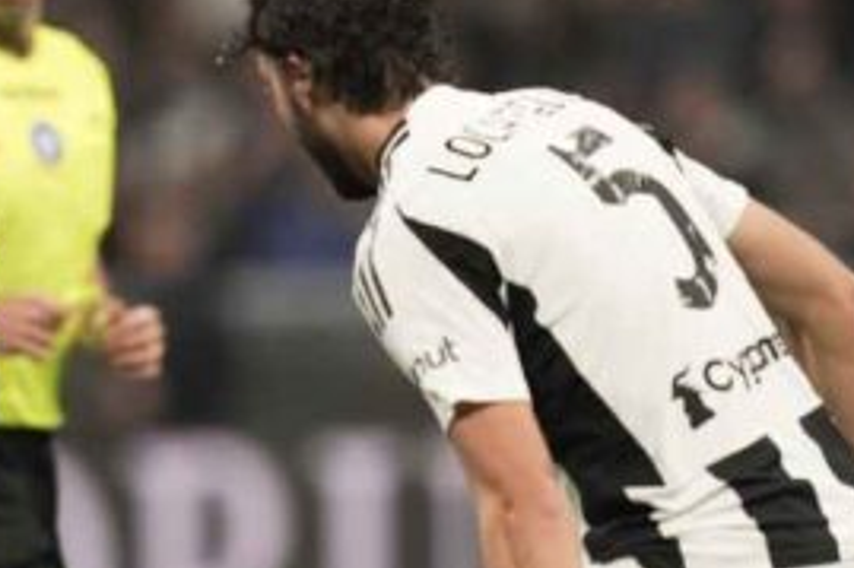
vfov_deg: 1.2
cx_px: -44
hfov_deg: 1.8
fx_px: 27049
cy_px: 539
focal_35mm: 1141
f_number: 3.2
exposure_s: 1/1600
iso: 2000
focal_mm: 400
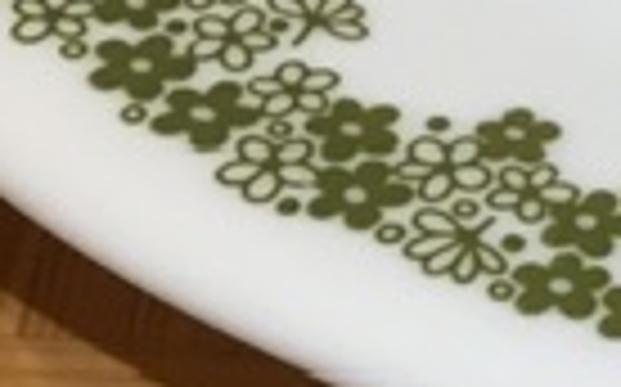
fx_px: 2570
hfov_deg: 13.2
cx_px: 860
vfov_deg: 7.9
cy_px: -562
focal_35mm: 152
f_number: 2.4
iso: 80
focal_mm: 3.3
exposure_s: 1/30
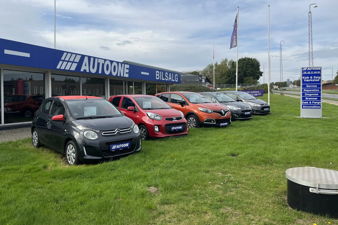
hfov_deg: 65.5
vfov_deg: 46.3
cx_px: 164
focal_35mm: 28
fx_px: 263
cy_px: 99
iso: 50
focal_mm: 5.1
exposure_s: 1/2309
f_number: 1.6
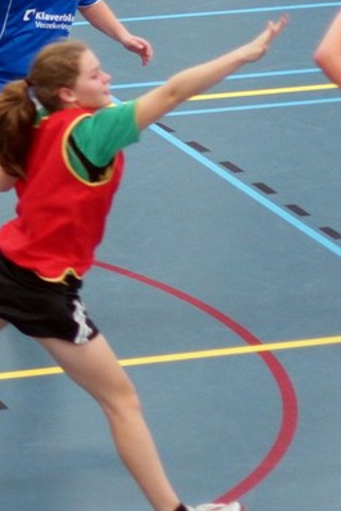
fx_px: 2841
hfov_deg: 6.8
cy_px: 136
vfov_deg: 10.3
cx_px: -180
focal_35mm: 200
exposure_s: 1/320
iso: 640
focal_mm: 50
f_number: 1.7
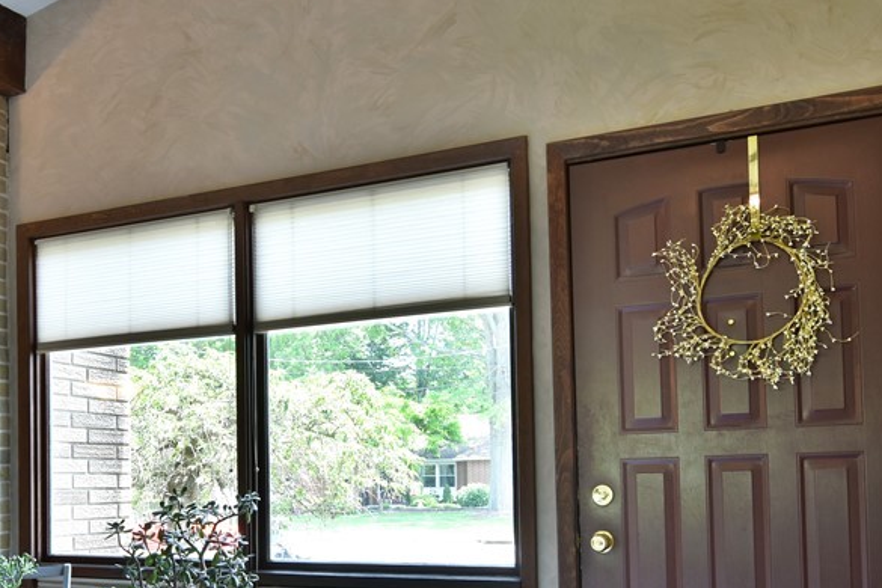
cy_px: 449
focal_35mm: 39
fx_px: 955
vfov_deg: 33.4
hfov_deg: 49.1
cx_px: 335
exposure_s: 1/20
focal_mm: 14
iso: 200
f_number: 4.5
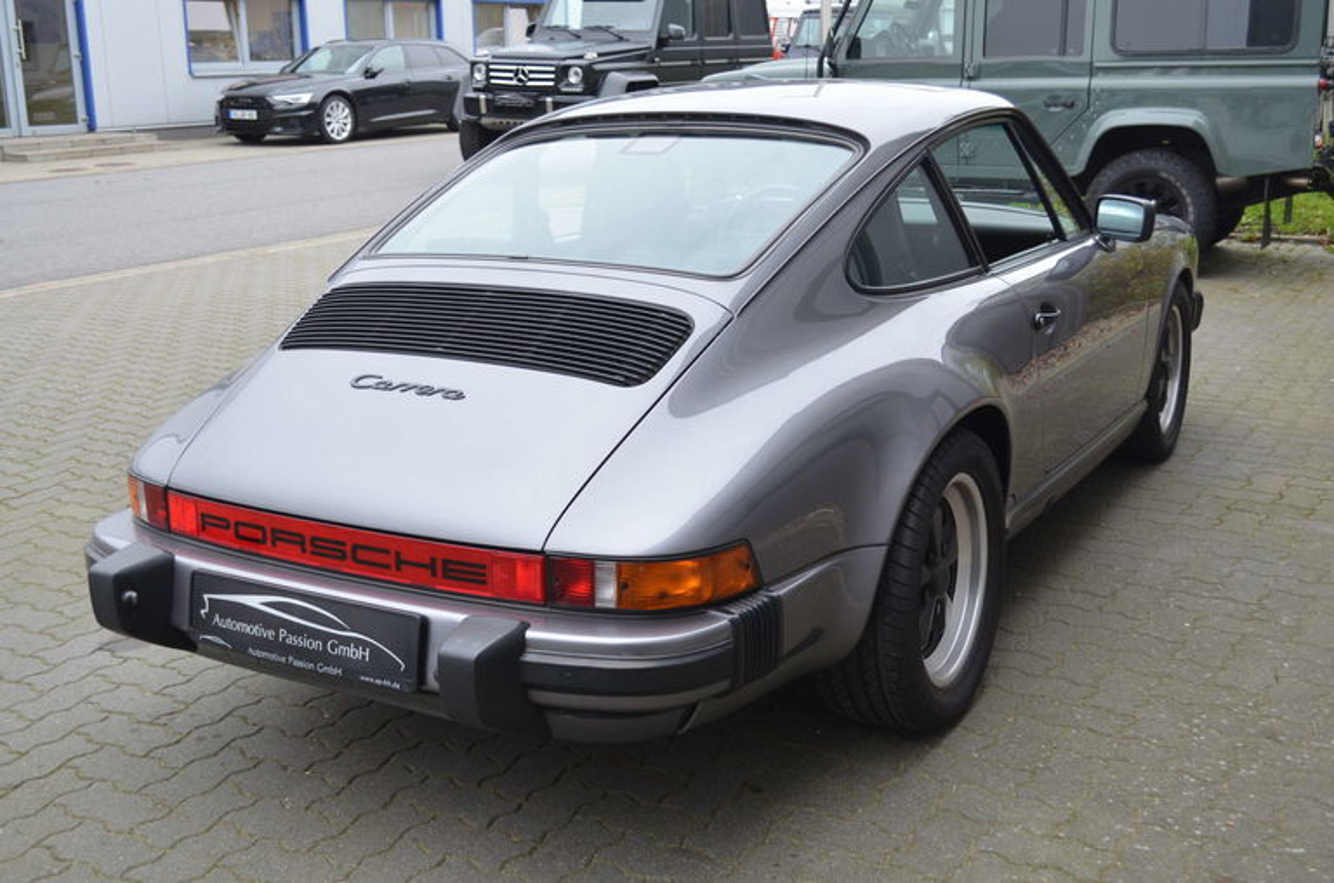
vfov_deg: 34.0
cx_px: 667
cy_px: 442
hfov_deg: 49.7
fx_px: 1442
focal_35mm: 39
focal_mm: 26
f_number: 4.2
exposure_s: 1/80
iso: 400
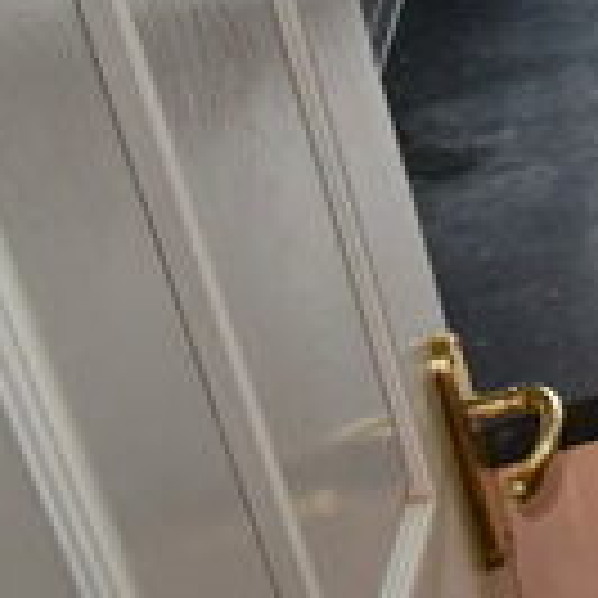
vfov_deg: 24.5
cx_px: 1268
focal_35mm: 67
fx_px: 1309
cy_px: -7
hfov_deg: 17.0
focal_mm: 10
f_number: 5
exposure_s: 1/100
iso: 800
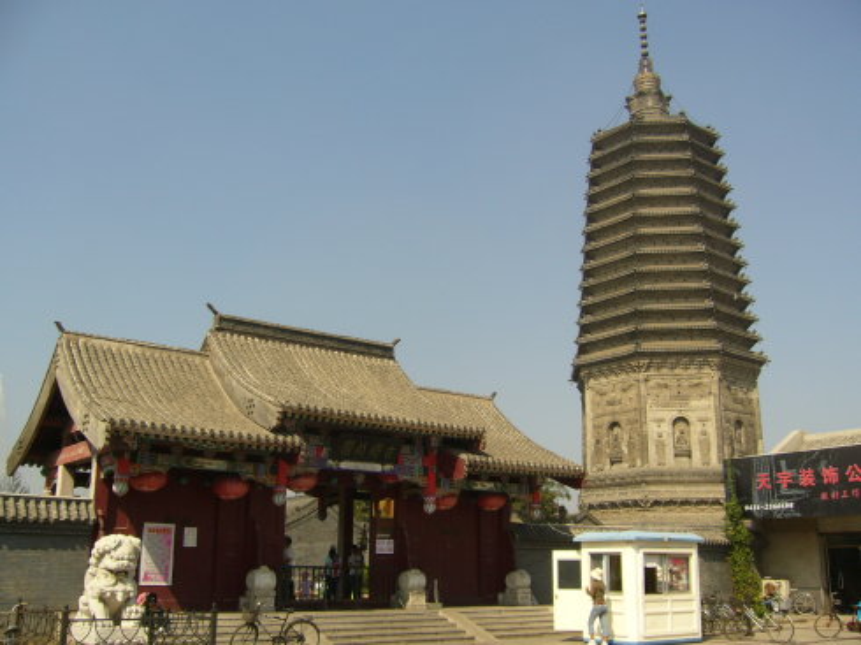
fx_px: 870
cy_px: 322
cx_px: 430
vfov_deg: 40.7
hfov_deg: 52.6
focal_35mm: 35
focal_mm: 5.8
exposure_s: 1/320
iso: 80
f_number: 5.6
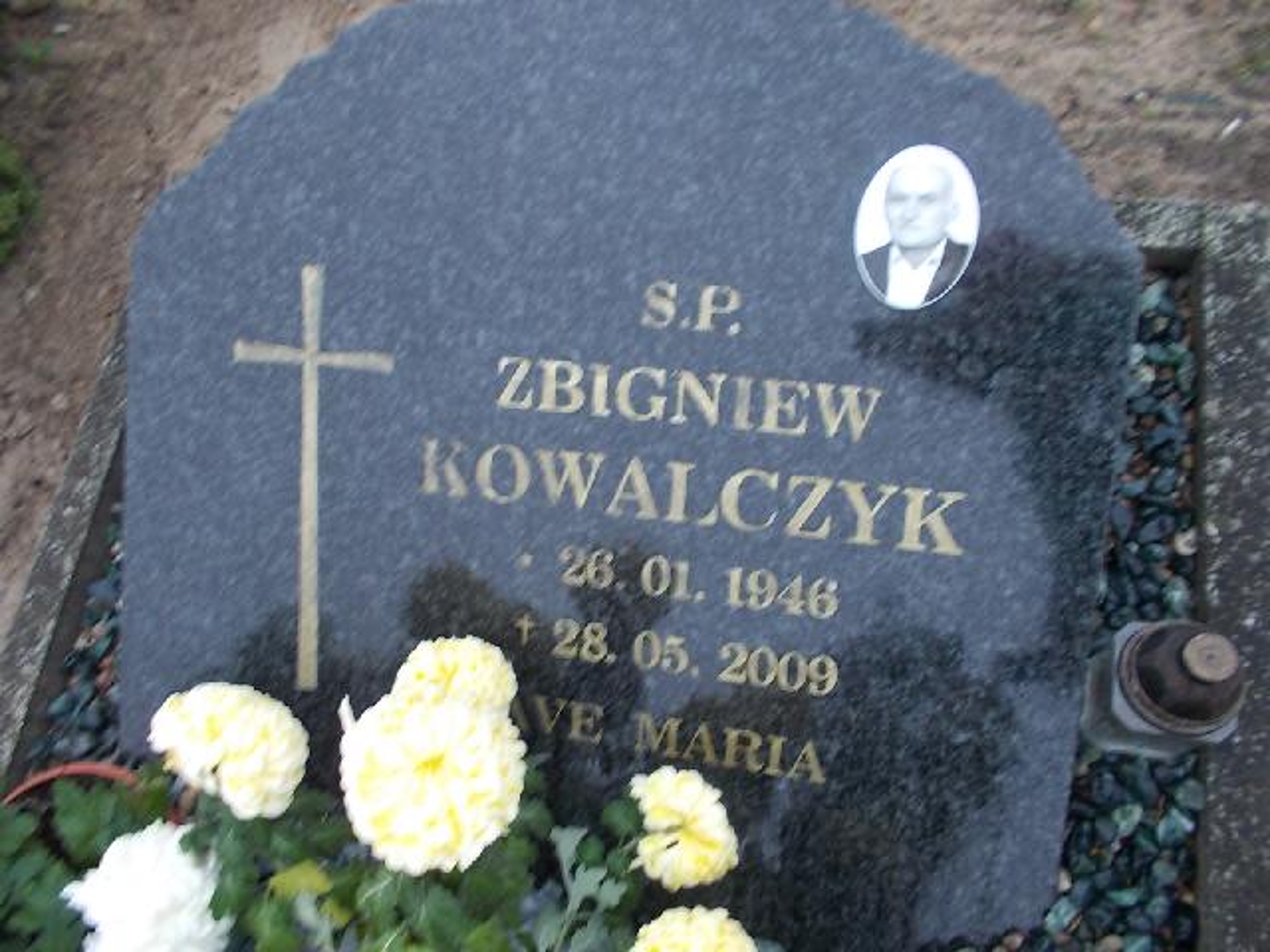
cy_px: 476
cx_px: 635
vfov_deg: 53.1
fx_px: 954
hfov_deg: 67.3
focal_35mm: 26
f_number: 3.2
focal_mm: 4.6
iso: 100
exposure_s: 1/25
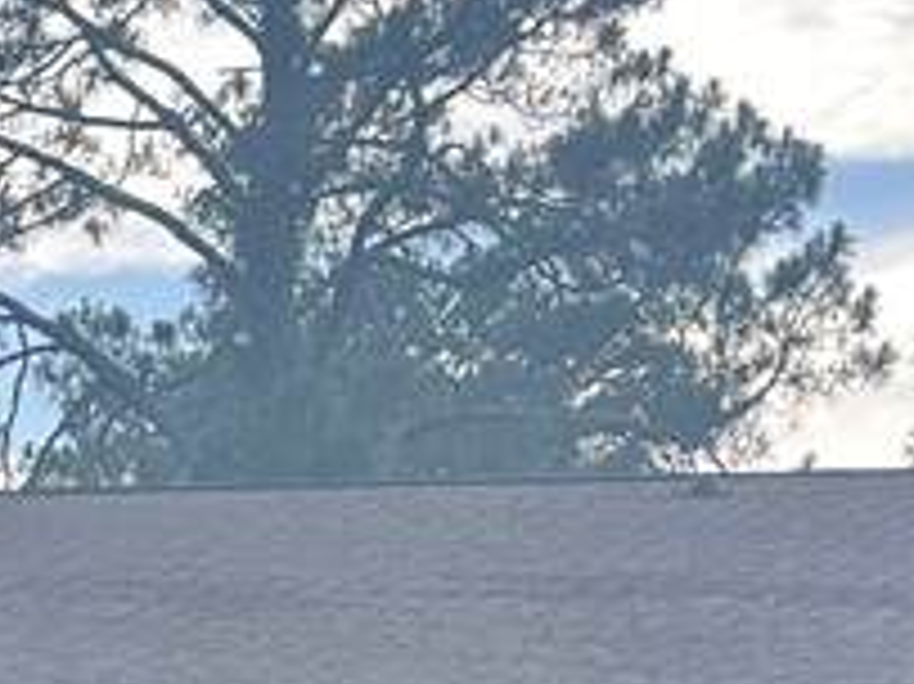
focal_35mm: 121
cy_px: 1188
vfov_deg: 11.4
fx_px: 3193
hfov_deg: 15.4
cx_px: -342
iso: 80
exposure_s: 1/1019
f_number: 1.78
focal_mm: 6.86
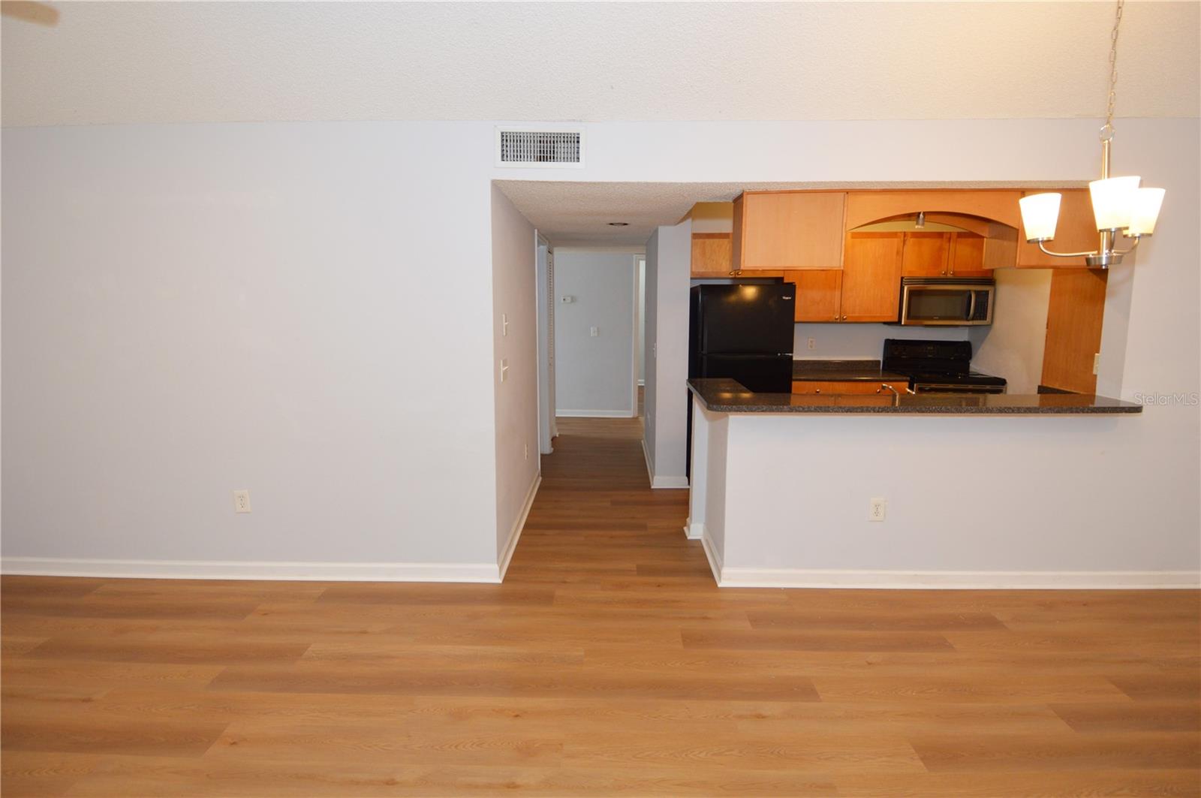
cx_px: 600
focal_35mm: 18
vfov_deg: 67.3
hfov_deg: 90.1
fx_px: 600
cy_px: 399
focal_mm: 12
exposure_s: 1/60
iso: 400
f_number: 4
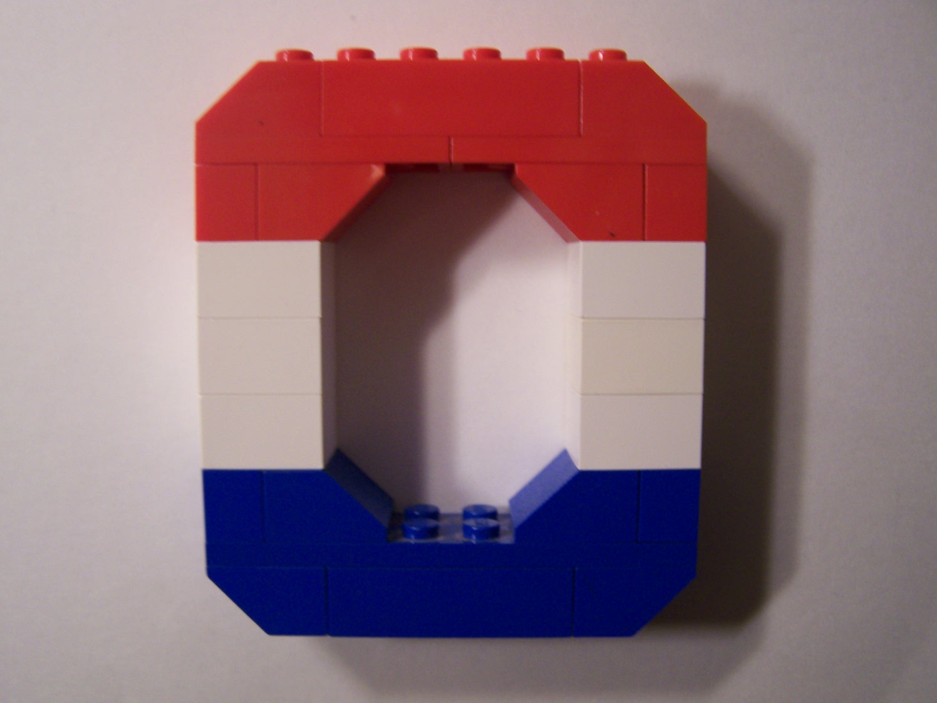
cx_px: 468
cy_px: 352
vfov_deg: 37.7
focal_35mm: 38
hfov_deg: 49.0
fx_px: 1029
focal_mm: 6.3
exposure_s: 1/30
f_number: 2.8
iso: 100
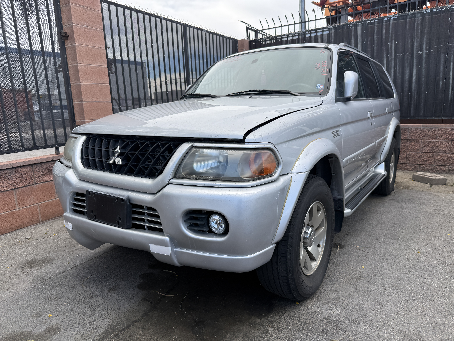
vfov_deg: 56.8
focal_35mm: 24
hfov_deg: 71.6
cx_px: 227
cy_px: 170
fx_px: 315
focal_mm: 6.76
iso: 80
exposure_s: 1/1385
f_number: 1.78
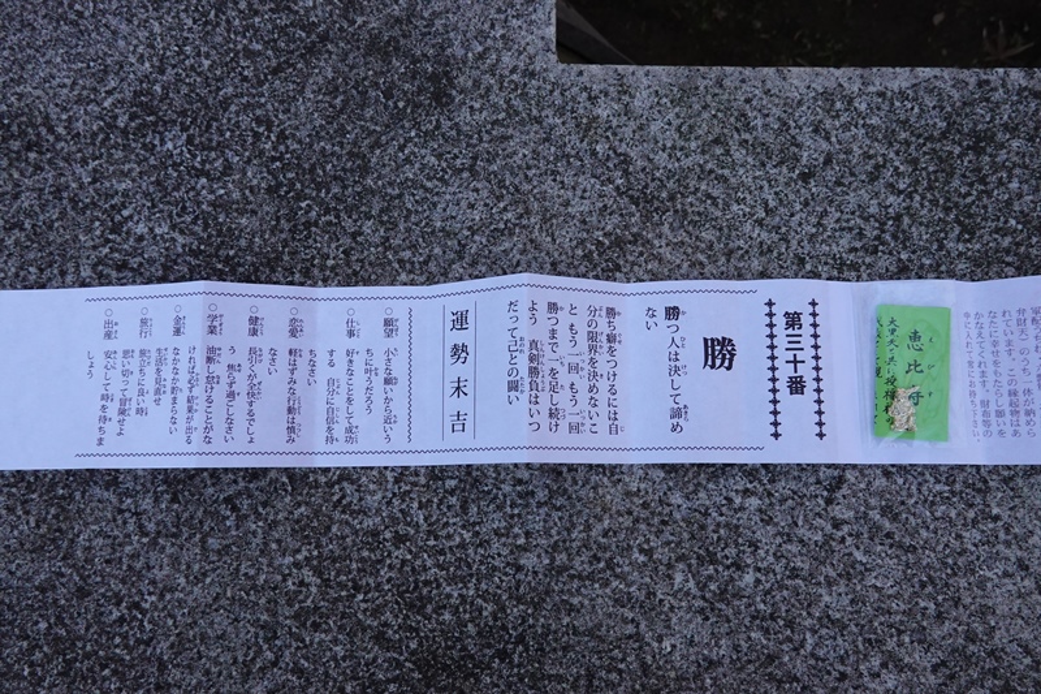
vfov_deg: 43.6
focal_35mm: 30
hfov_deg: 61.9
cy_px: 347
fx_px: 867
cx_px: 520
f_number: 6.3
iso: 640
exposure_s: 1/250
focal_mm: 11.29
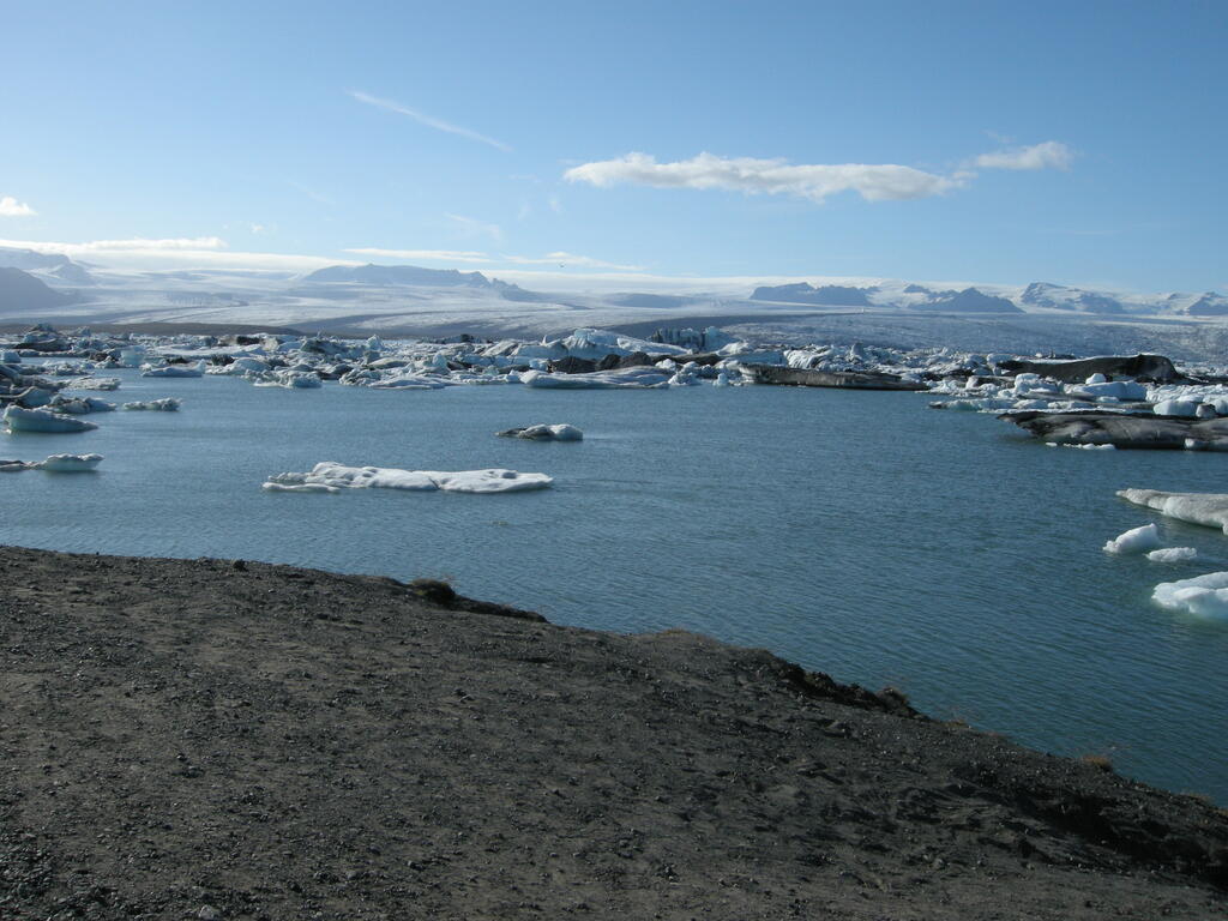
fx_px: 1242
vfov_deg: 40.7
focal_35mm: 35
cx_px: 614
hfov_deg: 52.6
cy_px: 460
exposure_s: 1/464
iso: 100
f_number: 6.8
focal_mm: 7.5
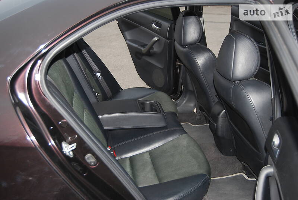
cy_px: 100
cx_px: 149
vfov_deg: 30.0
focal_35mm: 45
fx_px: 373
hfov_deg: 43.5
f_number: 4.2
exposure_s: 1/60
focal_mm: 30
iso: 220
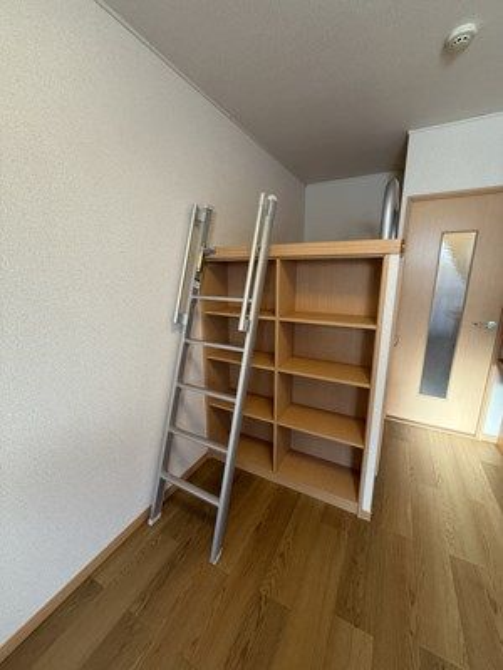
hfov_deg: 85.7
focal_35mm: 14
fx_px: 271
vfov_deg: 102.1
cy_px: 335
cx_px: 252
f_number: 2.2
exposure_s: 1/50
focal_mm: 2.22
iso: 200
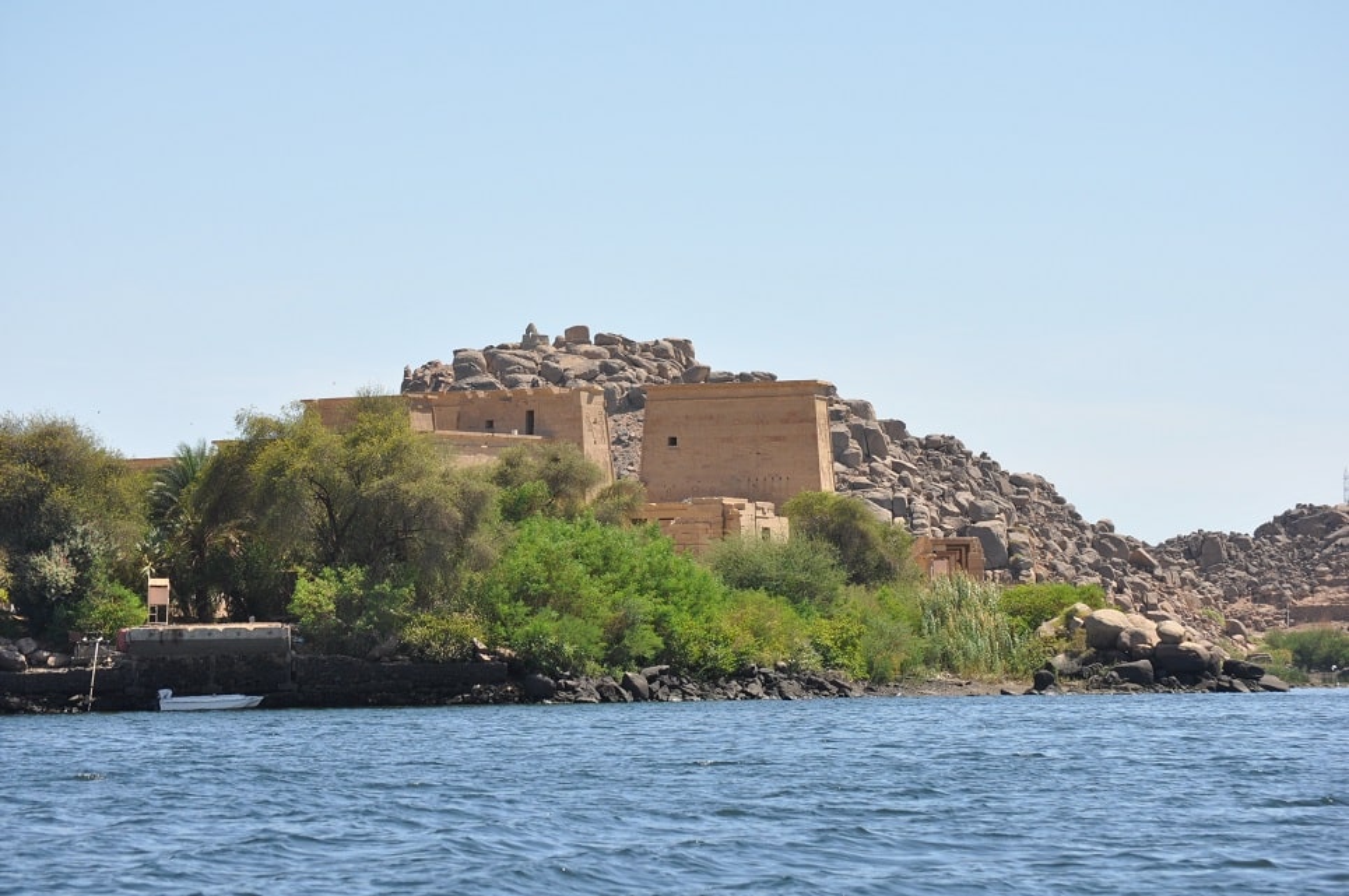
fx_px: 5053
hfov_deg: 15.2
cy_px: 448
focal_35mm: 135
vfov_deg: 10.1
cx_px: 674
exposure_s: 1/400
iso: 200
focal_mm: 90
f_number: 10
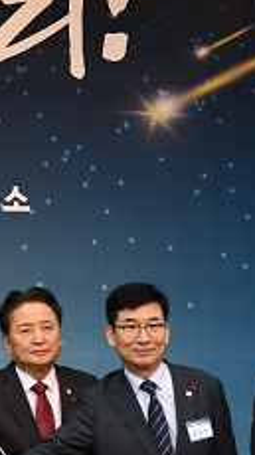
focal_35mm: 166
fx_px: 2000
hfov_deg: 7.0
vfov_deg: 13.0
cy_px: 271
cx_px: -291
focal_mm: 35
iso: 800
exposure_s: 1/125
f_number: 2.8
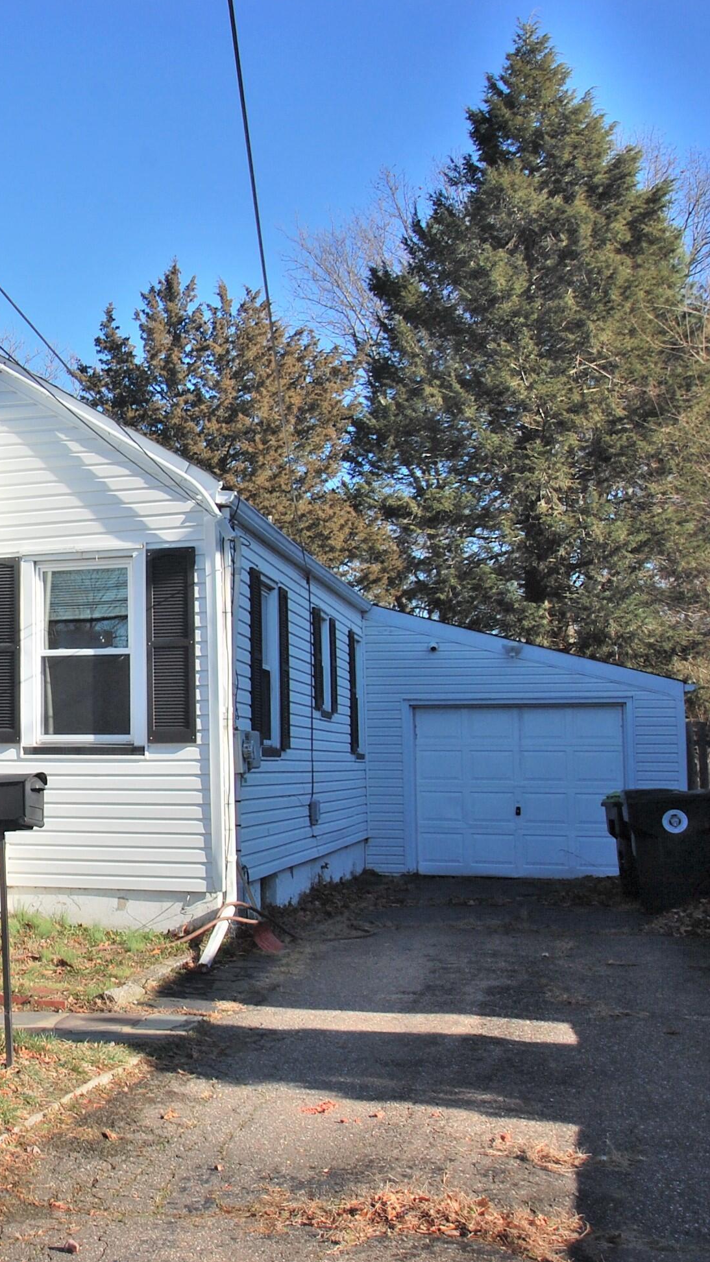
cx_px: -96
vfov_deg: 44.8
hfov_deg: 24.1
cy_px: 639
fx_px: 1534
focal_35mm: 46
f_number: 9
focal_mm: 19
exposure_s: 1/320
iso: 200
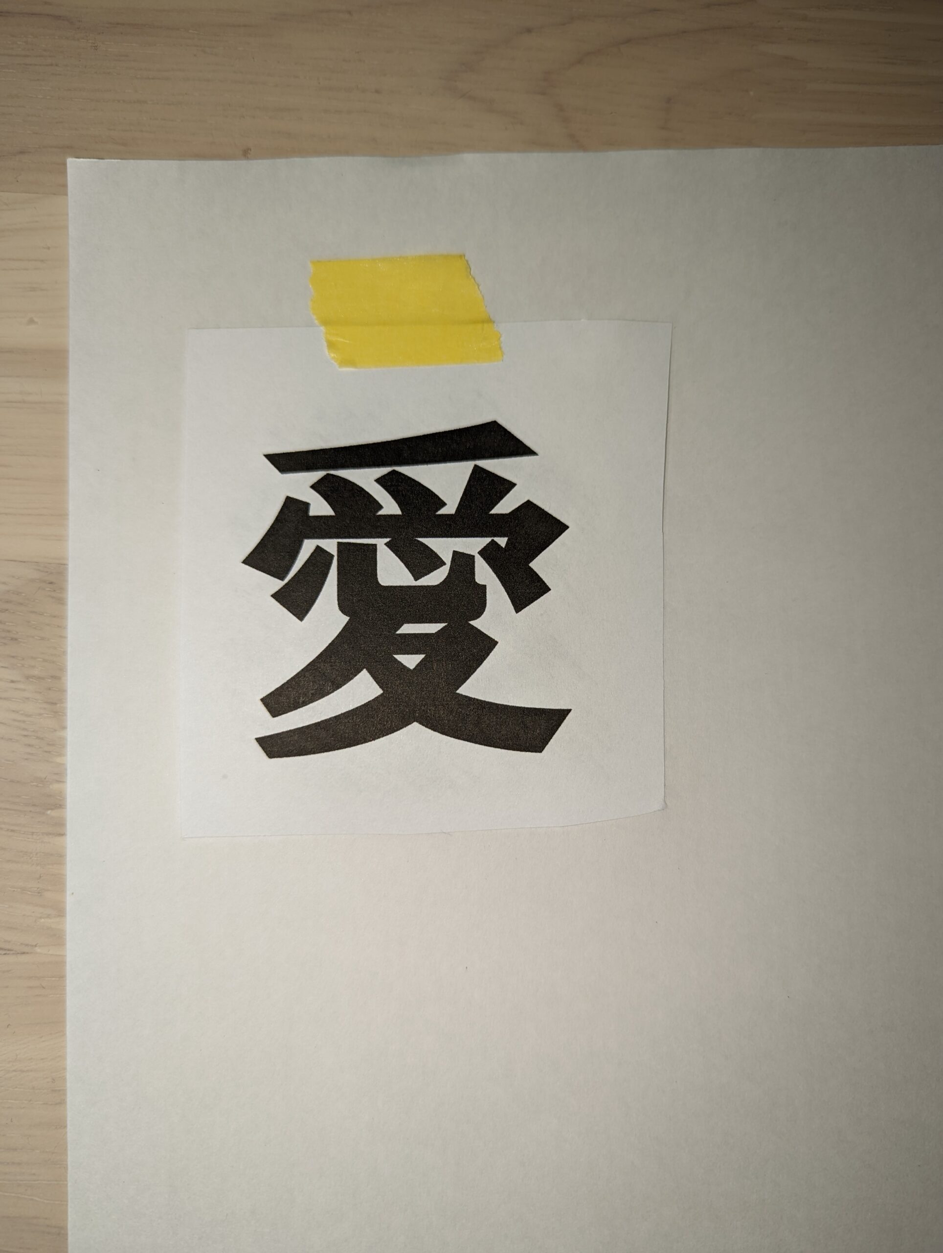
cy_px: 626
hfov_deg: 56.9
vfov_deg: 71.5
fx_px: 869
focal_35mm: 24
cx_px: 472
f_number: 1.85
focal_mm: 6.81
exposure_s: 1/84.7
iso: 46
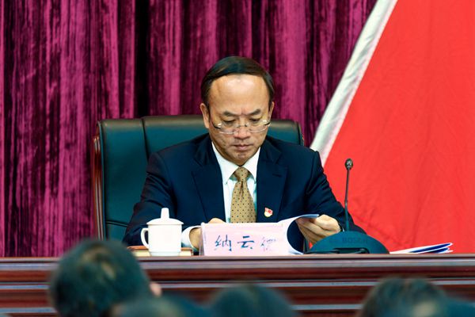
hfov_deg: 4.5
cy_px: 158
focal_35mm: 460
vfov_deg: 3.0
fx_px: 6069
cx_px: 238
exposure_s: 1/15
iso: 400
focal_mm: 460
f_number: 6.3
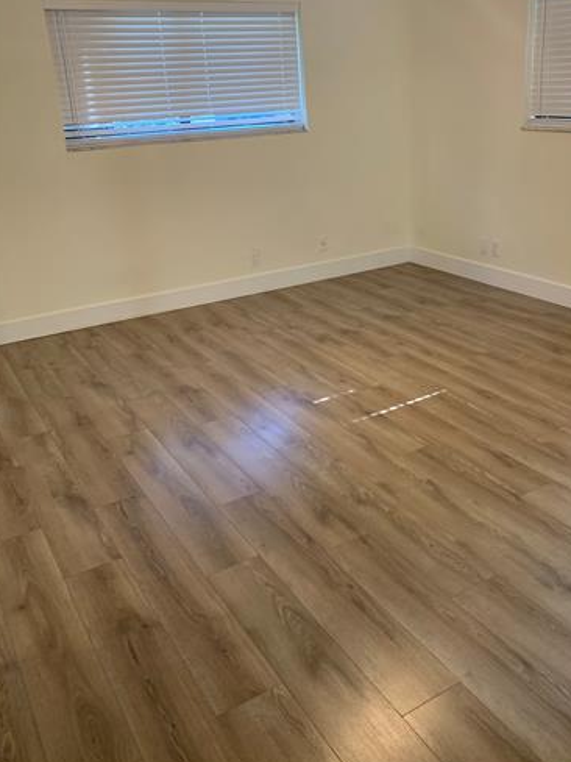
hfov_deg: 43.9
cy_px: 353
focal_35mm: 32
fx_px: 704
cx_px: 342
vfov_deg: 56.8
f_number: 1.8
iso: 125
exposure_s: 1/60
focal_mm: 4.25
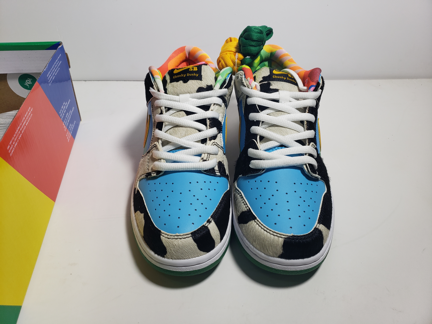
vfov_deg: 53.1
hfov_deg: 67.3
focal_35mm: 26
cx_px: 216
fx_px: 324
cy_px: 162
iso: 50
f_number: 1.5
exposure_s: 1/578
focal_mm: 4.3
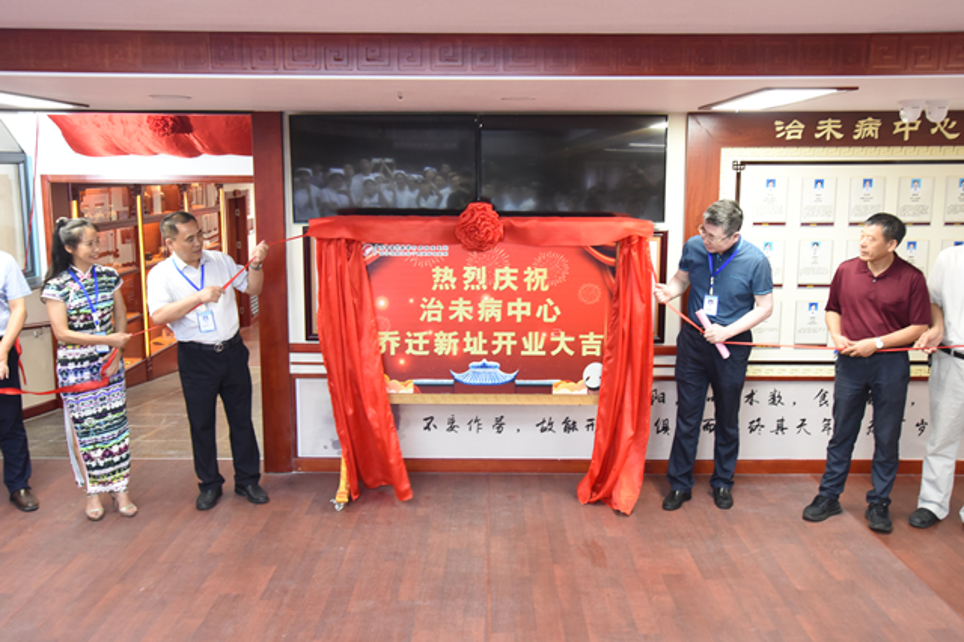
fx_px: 856
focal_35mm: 32
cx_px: 482
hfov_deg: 58.7
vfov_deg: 41.1
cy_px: 321
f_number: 6.3
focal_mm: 32
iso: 2500
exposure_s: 1/30
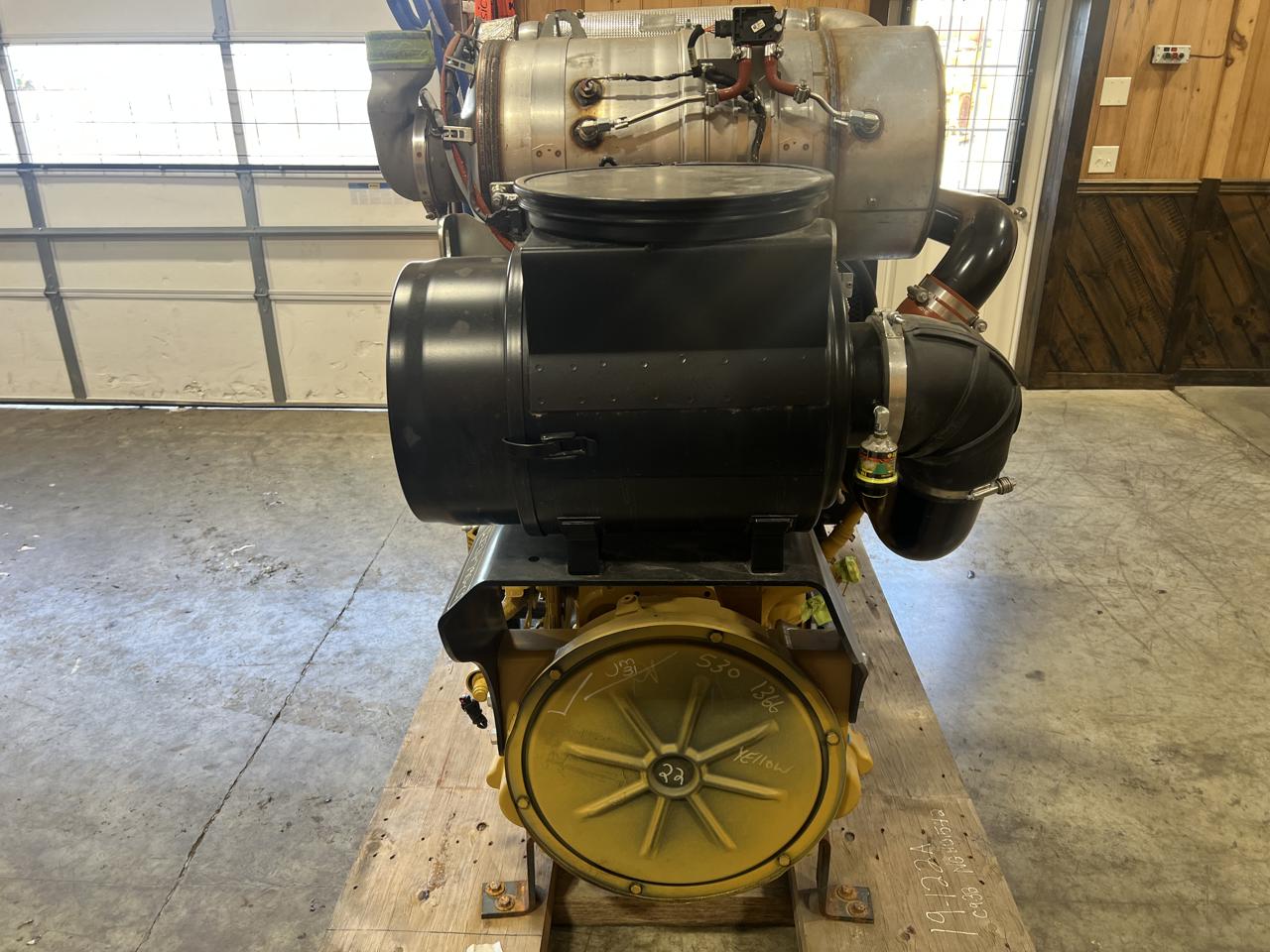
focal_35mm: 26
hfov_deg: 67.3
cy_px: 476
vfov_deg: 53.1
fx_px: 954
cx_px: 635
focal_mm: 5.7
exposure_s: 1/60
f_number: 1.5
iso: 80
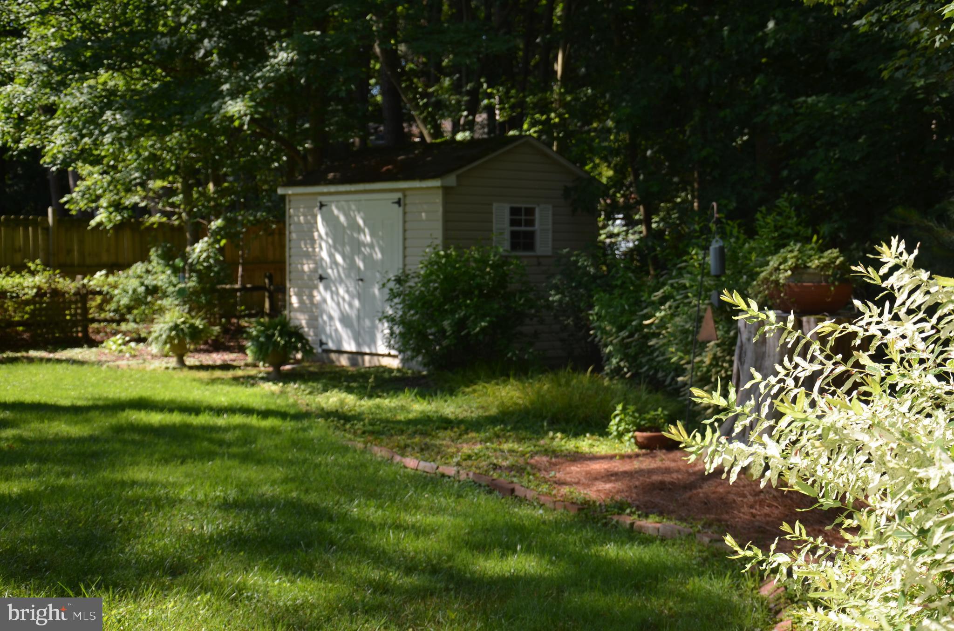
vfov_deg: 22.5
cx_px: 477
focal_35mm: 60
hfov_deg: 33.5
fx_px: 1587
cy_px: 316
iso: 100
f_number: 4.5
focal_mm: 40
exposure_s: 1/250
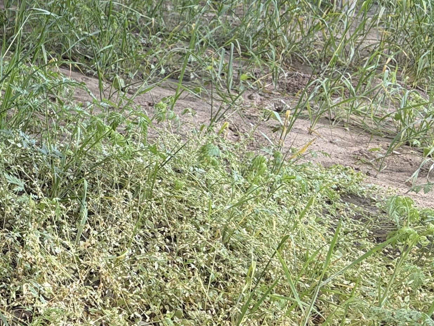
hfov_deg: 20.0
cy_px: 48
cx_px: -209
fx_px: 1066
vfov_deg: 17.2
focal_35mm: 85
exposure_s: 1/285
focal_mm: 5.96
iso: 64
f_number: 1.6
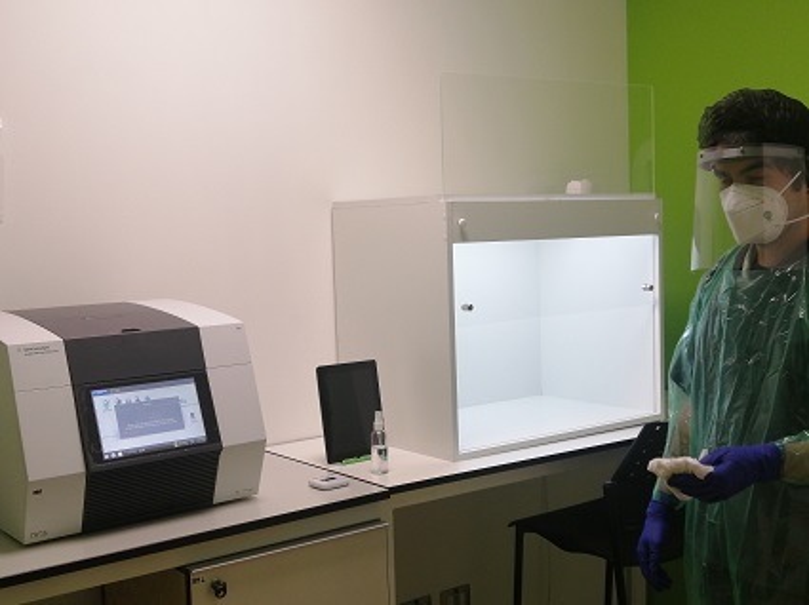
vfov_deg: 33.5
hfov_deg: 43.9
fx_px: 1004
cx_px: 404
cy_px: 302
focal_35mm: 43
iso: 80
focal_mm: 3.62
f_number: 1.8
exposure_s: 1/50
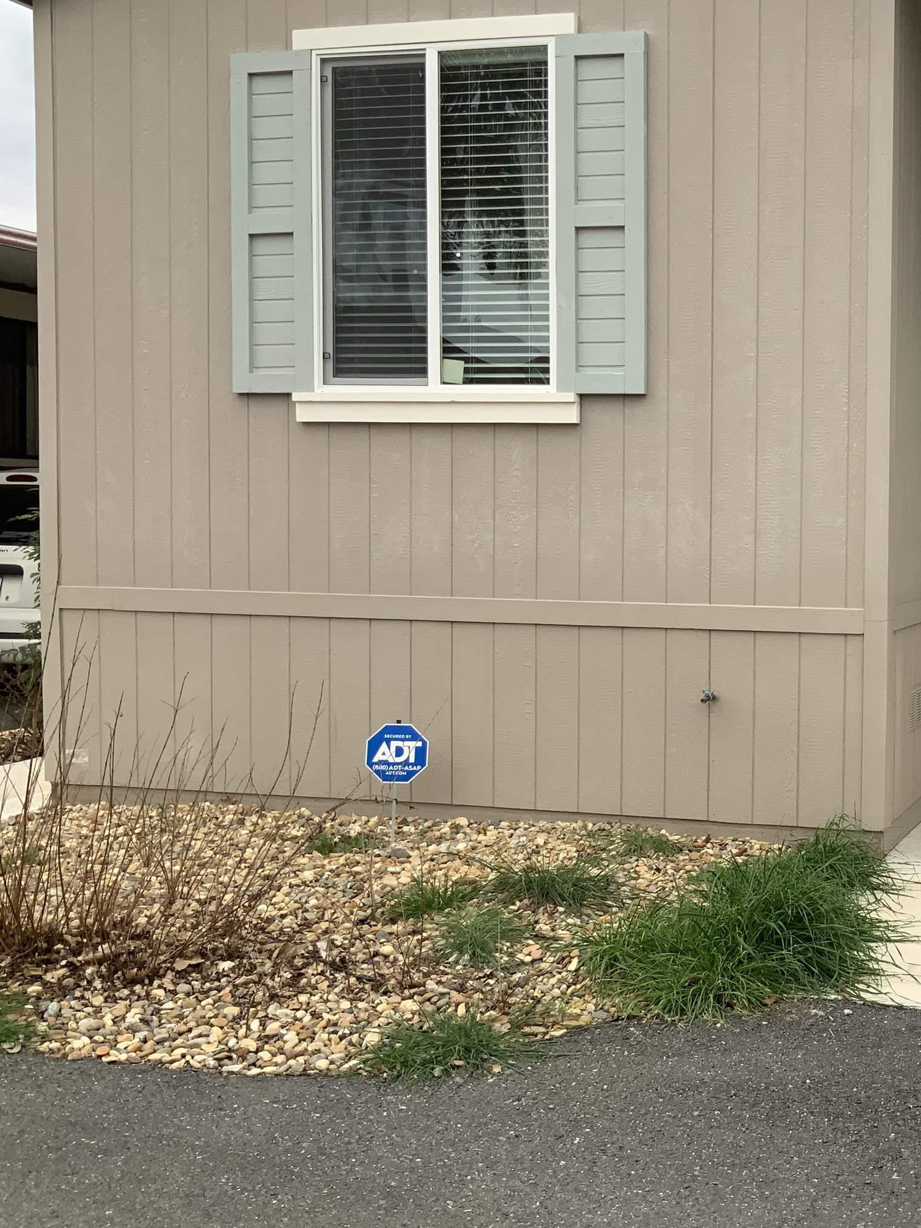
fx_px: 1561
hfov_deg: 30.6
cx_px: 911
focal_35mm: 44
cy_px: 588
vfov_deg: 42.9
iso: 16
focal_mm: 3
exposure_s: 1/255
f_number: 1.8
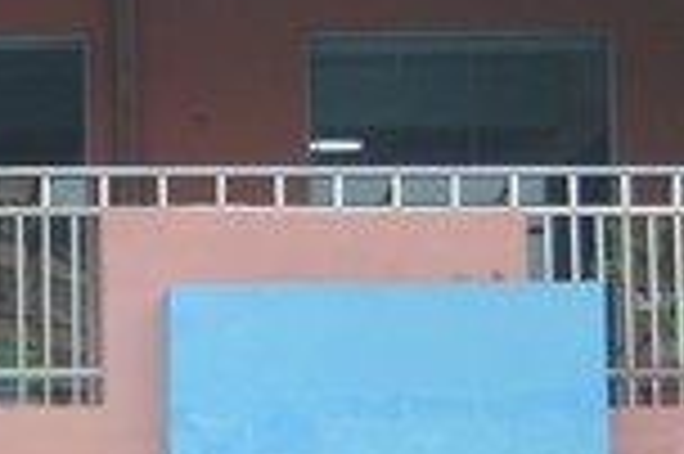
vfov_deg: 7.8
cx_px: -612
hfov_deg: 11.1
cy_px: 769
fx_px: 3226
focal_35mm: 170
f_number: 4
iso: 800
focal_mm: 24
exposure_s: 1/500
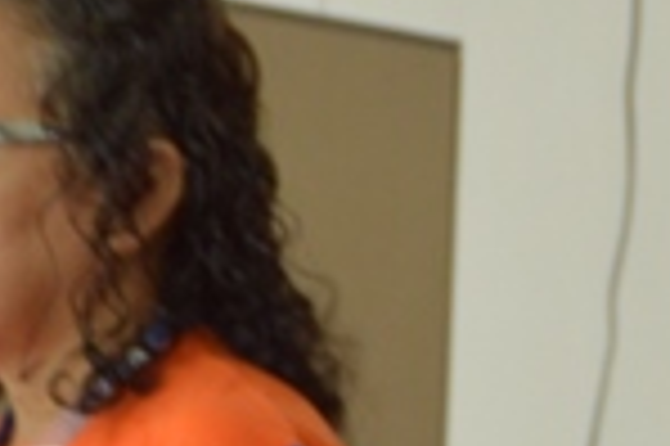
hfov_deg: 3.8
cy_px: 1138
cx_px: 1470
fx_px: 9964
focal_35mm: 536
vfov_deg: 2.5
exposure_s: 1/25
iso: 400
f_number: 4.8
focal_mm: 52
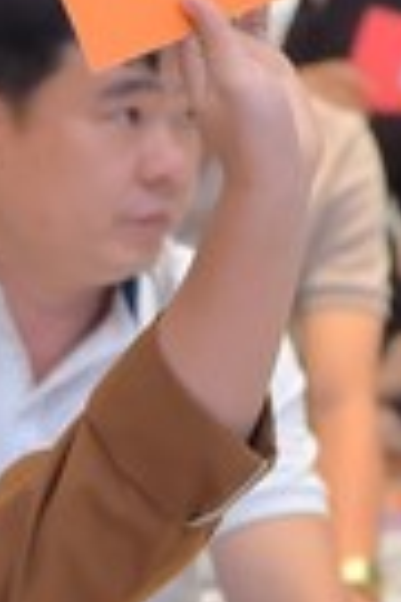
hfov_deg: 2.4
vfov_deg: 3.6
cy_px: 517
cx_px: -207
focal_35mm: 578
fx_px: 9657
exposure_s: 1/160
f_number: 5.6
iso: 1600
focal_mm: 120
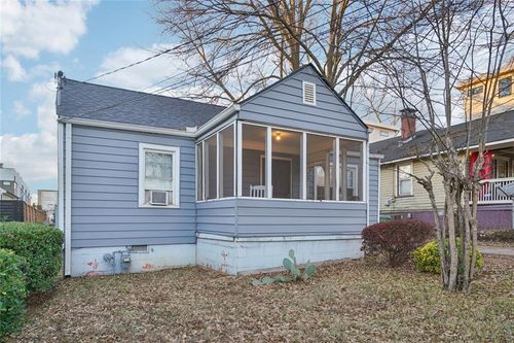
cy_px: 172
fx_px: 328
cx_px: 257
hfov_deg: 76.1
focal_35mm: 23
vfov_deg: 55.1
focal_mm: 23
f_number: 8
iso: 400
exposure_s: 1/15
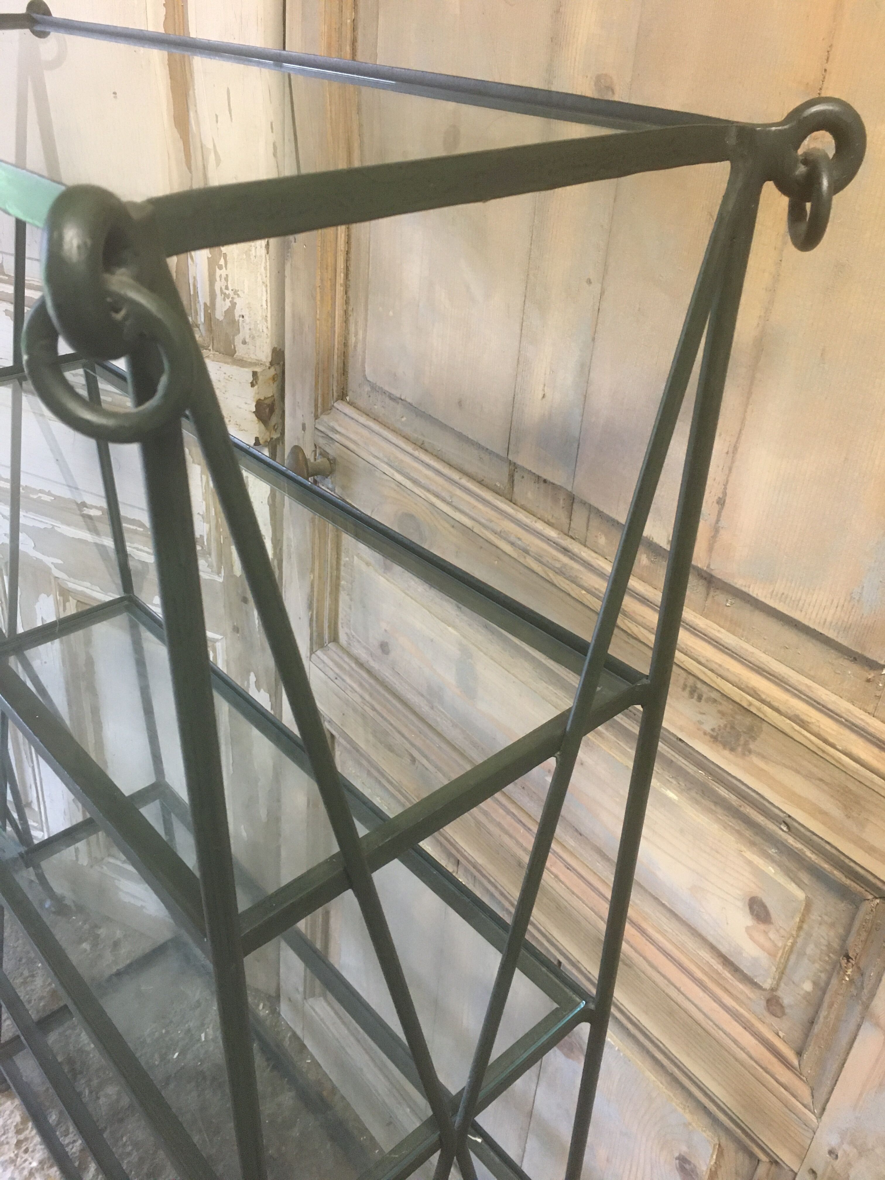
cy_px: 590
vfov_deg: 61.7
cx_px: 442
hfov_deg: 48.2
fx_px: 989
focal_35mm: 29
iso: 200
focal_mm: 4.15
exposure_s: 1/20
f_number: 2.2
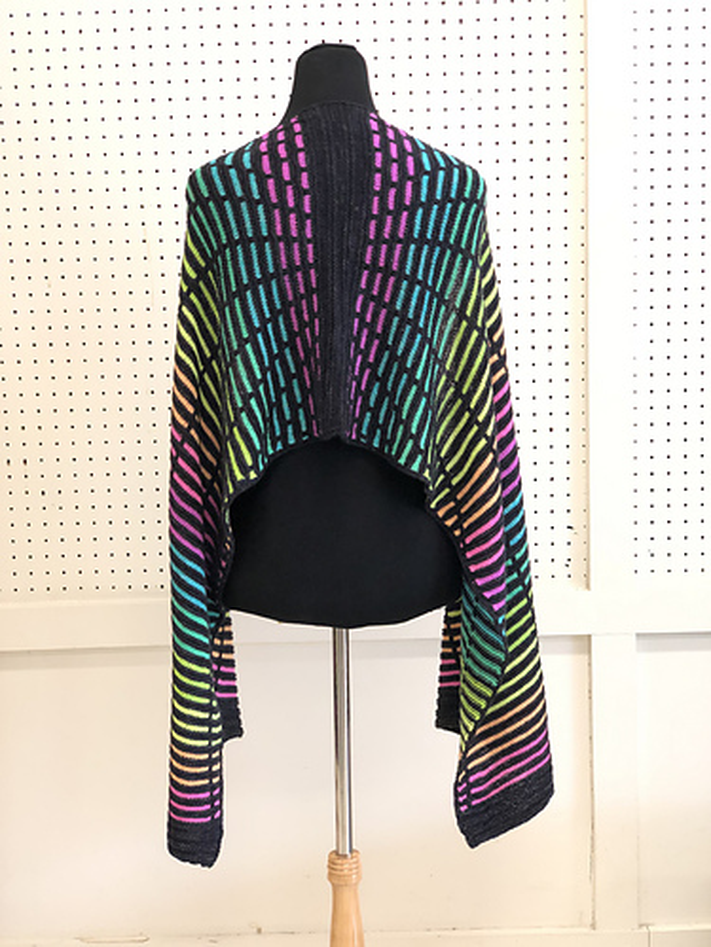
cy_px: 474
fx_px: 1424
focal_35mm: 52
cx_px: 356
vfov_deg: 36.8
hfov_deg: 28.0
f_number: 2.4
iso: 125
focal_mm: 6
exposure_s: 1/30
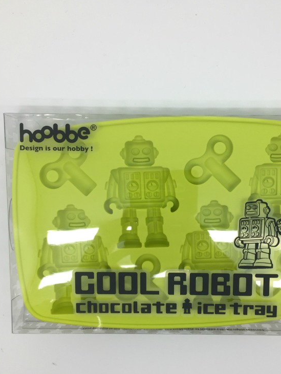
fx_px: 400
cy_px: 218
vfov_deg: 49.9
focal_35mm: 37
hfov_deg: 38.5
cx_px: 174
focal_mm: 4.15
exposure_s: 1/100
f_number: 2.2
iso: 40
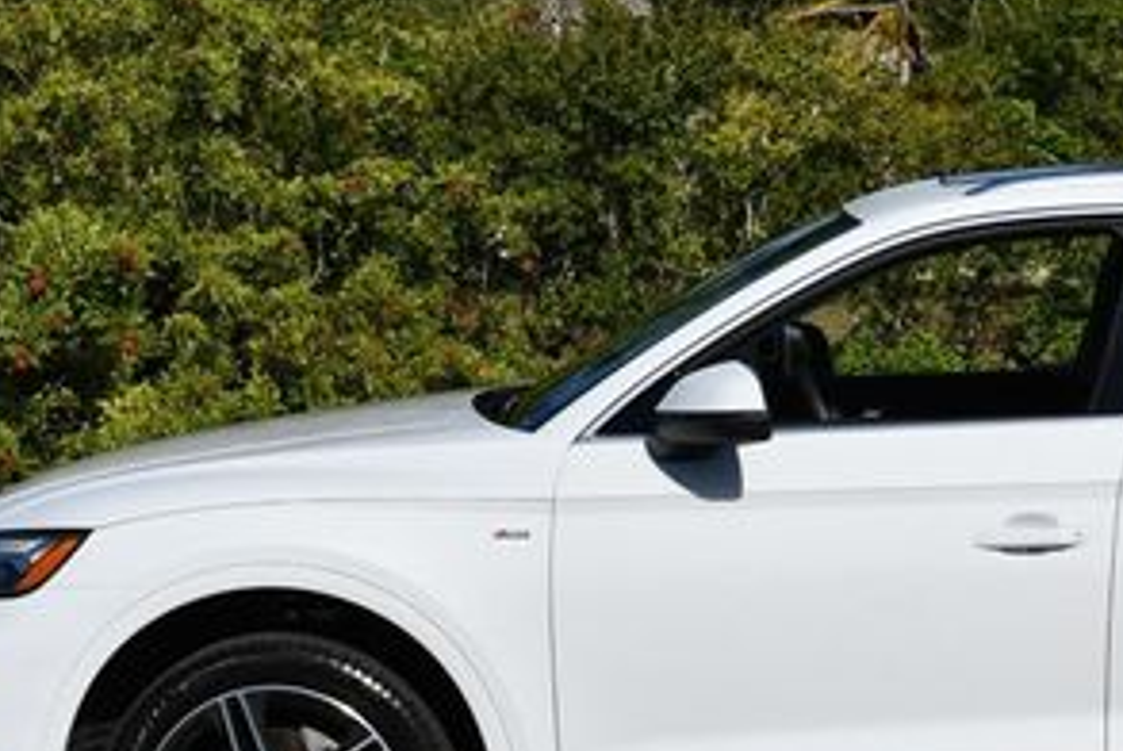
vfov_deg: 9.8
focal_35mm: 140
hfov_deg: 14.5
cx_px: 997
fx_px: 4371
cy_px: 337
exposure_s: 1/320
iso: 100
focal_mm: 32
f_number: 9
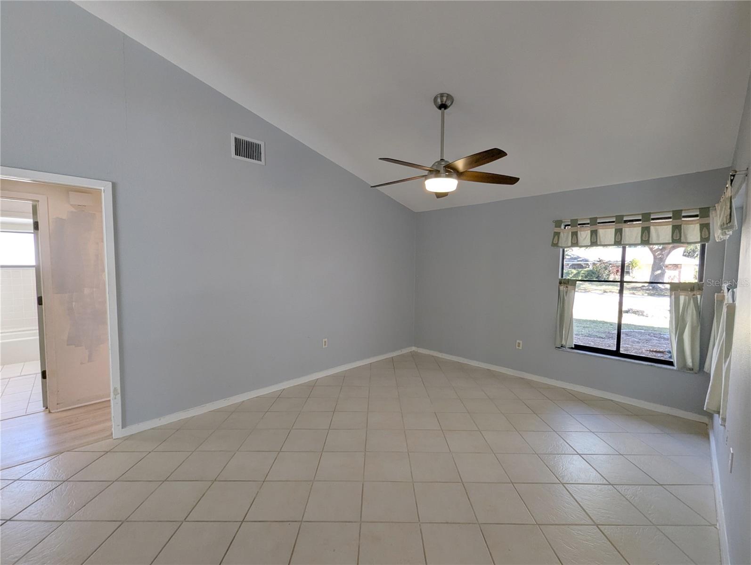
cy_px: 282
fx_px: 282
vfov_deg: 90.1
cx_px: 376
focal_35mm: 13
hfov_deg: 106.1
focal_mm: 1.95
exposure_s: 1/60
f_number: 2.2
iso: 64
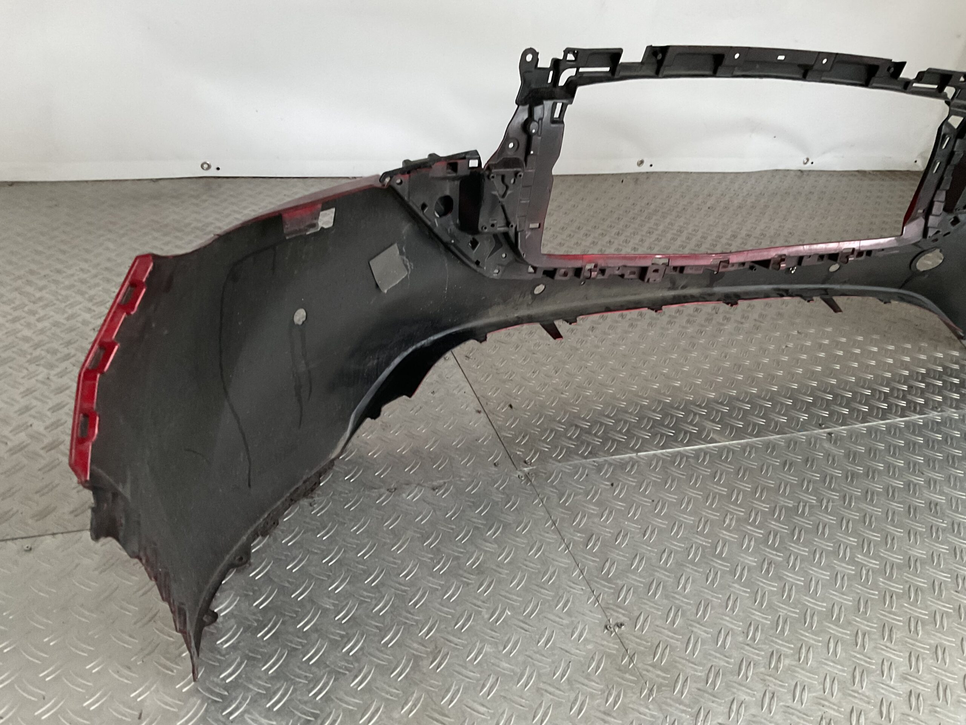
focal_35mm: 29
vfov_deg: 48.2
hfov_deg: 61.7
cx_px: 483
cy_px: 362
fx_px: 809
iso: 250
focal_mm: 3
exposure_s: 1/25
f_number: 1.8
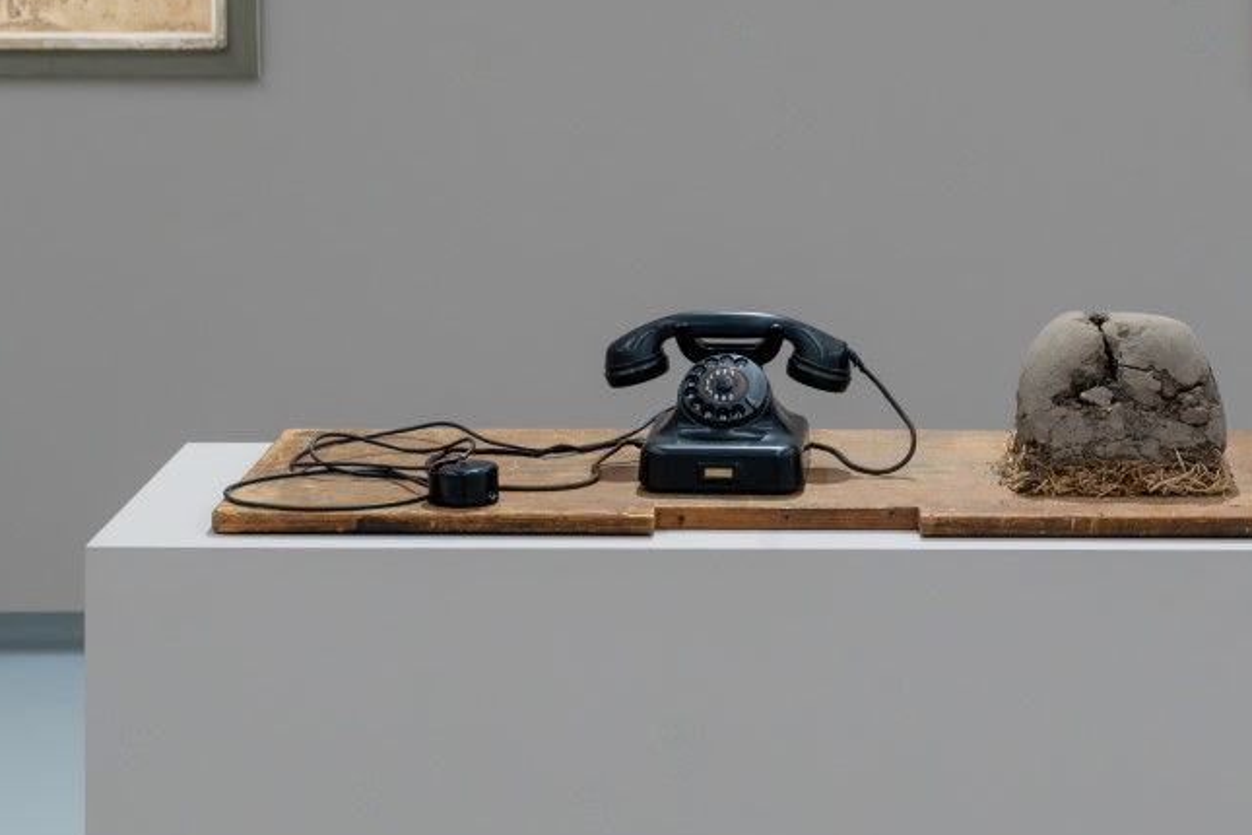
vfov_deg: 16.8
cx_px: 677
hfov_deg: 25.1
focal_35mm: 81
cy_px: 284
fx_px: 2817
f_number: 8
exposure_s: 1/30
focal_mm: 51
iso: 2500
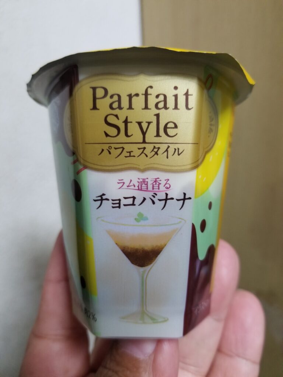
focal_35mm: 26
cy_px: 188
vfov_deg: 67.3
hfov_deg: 53.1
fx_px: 283
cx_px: 142
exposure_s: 1/60
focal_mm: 4.25
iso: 320
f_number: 1.7
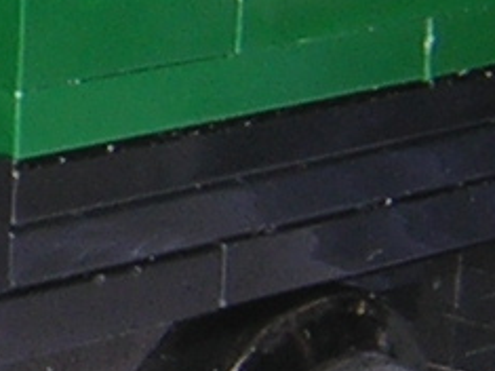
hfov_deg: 7.8
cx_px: -434
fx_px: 3502
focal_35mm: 245
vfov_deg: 6.0
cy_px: -55
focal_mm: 4.7
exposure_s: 1/60.1
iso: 100
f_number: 5.2
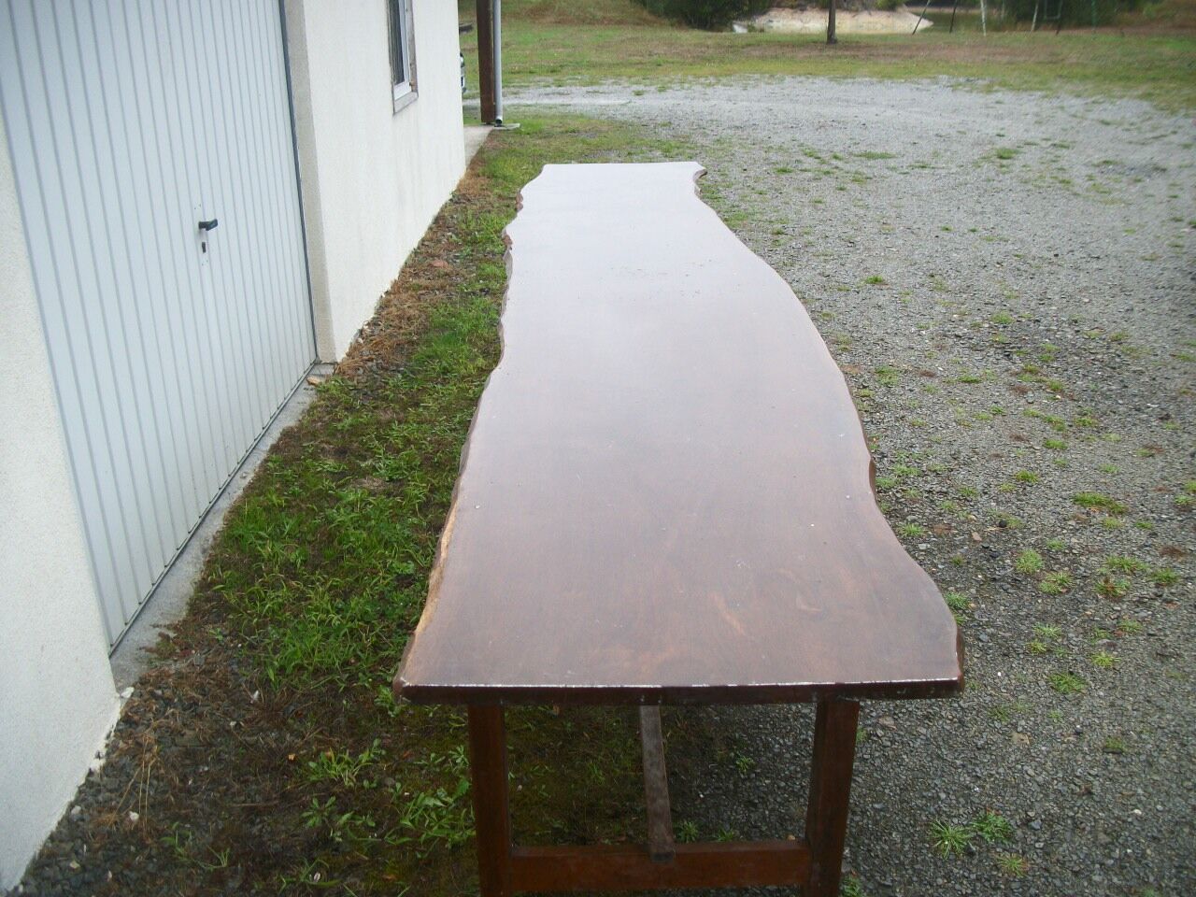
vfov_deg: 44.2
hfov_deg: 56.8
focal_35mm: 32
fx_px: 1106
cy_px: 448
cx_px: 598
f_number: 2.9
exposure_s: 1/80
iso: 80
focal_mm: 5.7
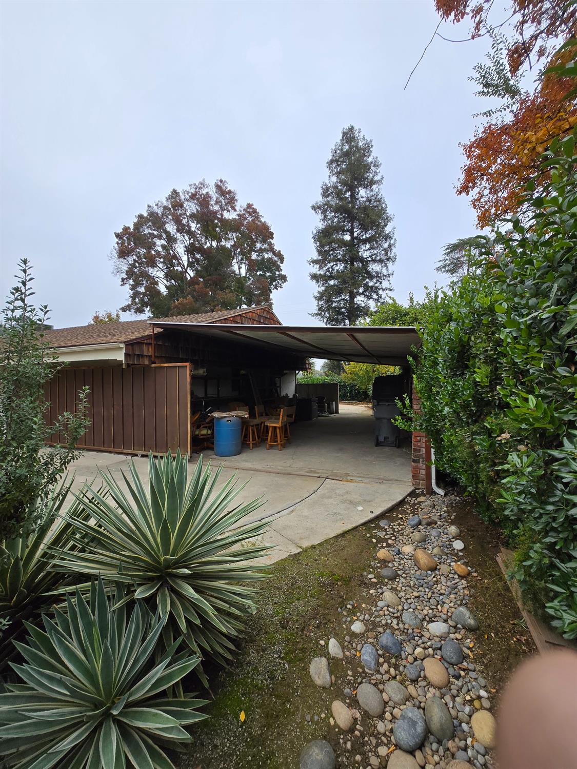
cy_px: 384
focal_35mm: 13
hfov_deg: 89.9
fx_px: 289
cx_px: 288
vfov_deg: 106.2
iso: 25
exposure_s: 1/252
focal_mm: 1.7
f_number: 2.2
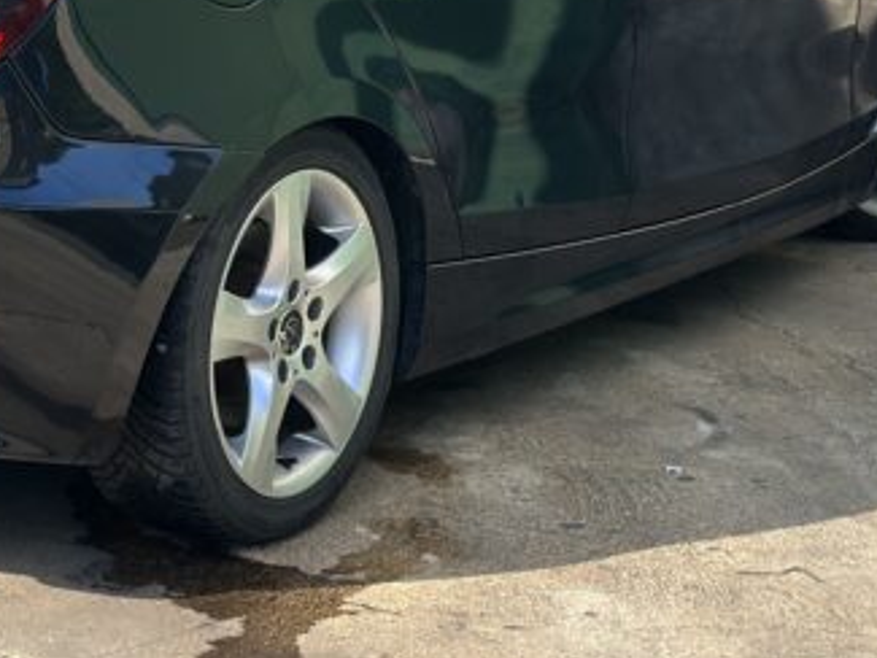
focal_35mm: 118
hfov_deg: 16.5
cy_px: 35
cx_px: 92
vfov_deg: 12.4
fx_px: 2991
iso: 64
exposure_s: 1/574
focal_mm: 6.86
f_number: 1.78
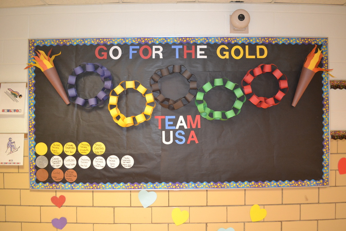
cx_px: 173
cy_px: 116
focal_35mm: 27
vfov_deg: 47.9
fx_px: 260
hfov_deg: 67.4
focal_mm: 18
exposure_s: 1/60
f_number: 3.5
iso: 2000
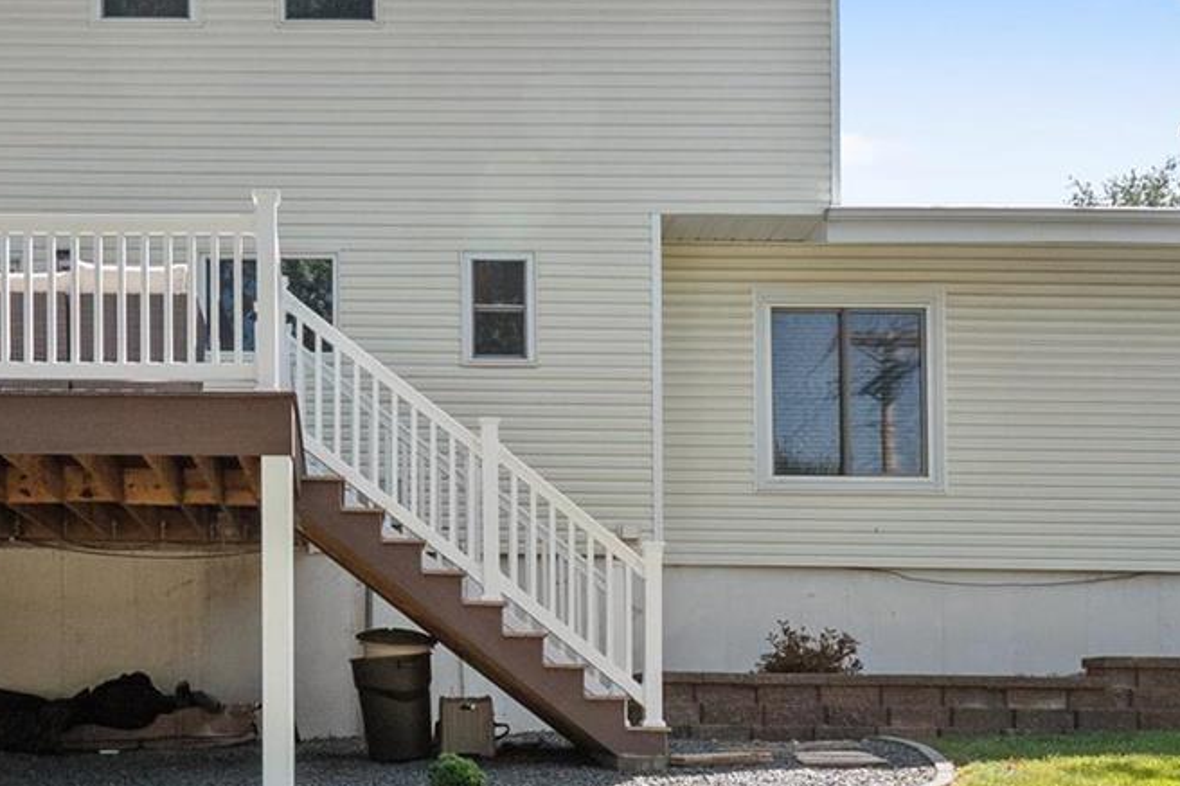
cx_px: 326
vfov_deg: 34.0
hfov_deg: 48.1
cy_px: 491
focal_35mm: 39
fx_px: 1278
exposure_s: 1/400
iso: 400
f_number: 6.3
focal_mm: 8
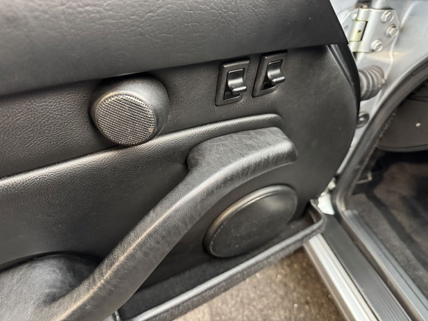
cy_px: 160
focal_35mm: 24
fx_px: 297
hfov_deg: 71.6
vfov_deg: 56.8
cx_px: 214
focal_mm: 6.76
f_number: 1.78
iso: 640
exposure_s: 1/33
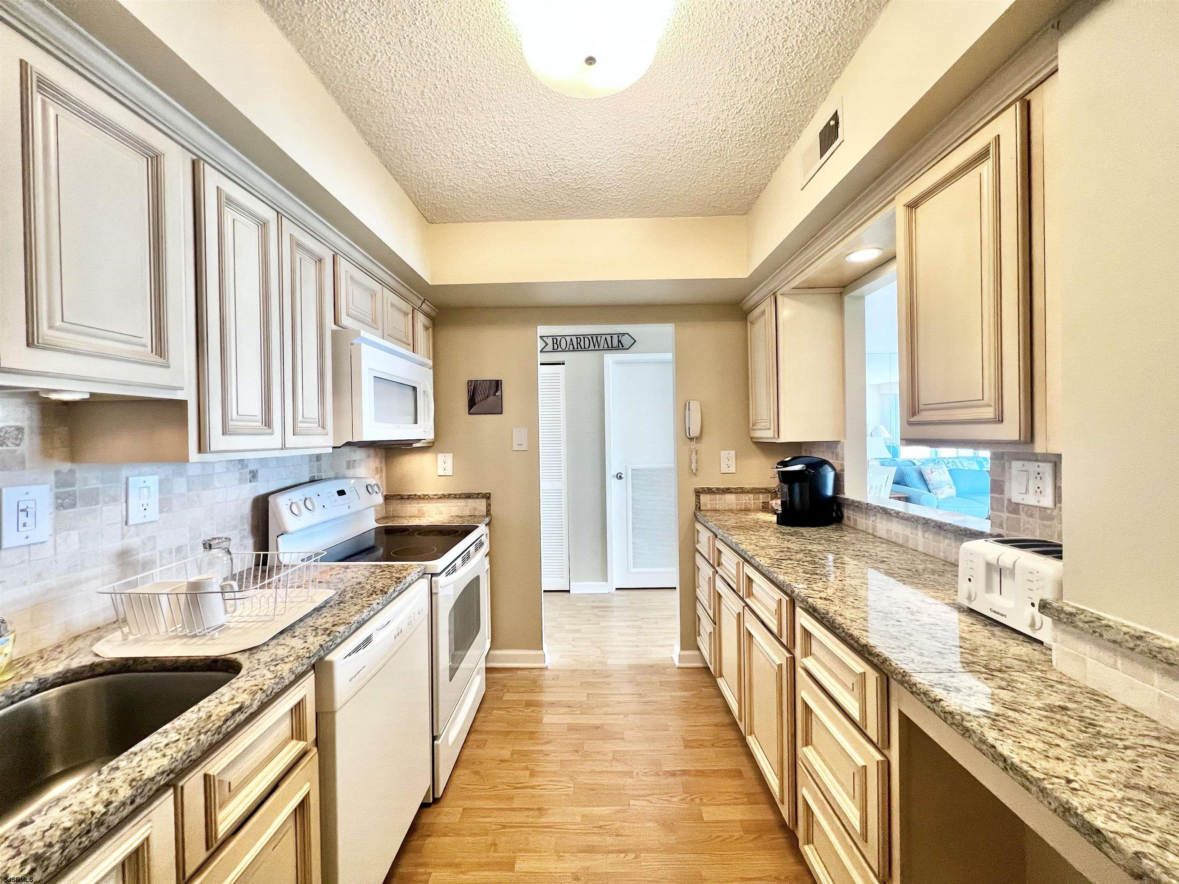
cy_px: 442
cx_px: 590
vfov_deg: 89.9
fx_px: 443
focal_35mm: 13
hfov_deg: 106.2
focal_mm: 1.57
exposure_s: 1/120
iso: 200
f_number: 1.8
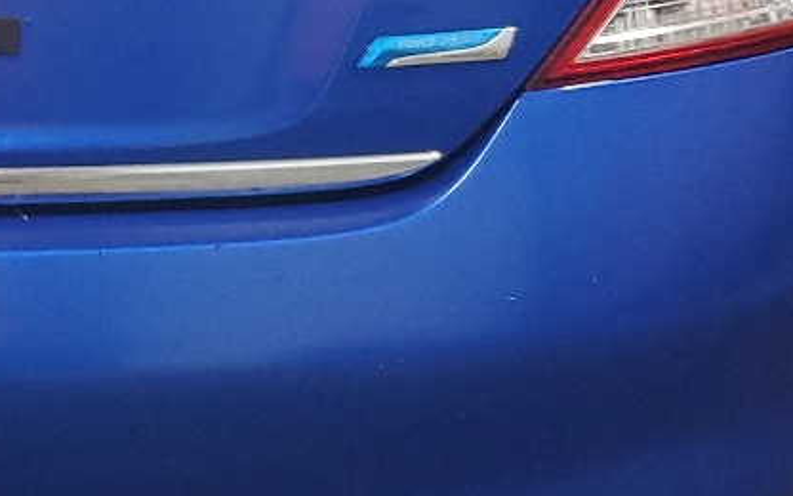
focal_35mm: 106
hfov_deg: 18.6
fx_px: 2291
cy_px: -65
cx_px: -145
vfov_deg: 12.1
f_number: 1.5
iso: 178
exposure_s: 1/60.2
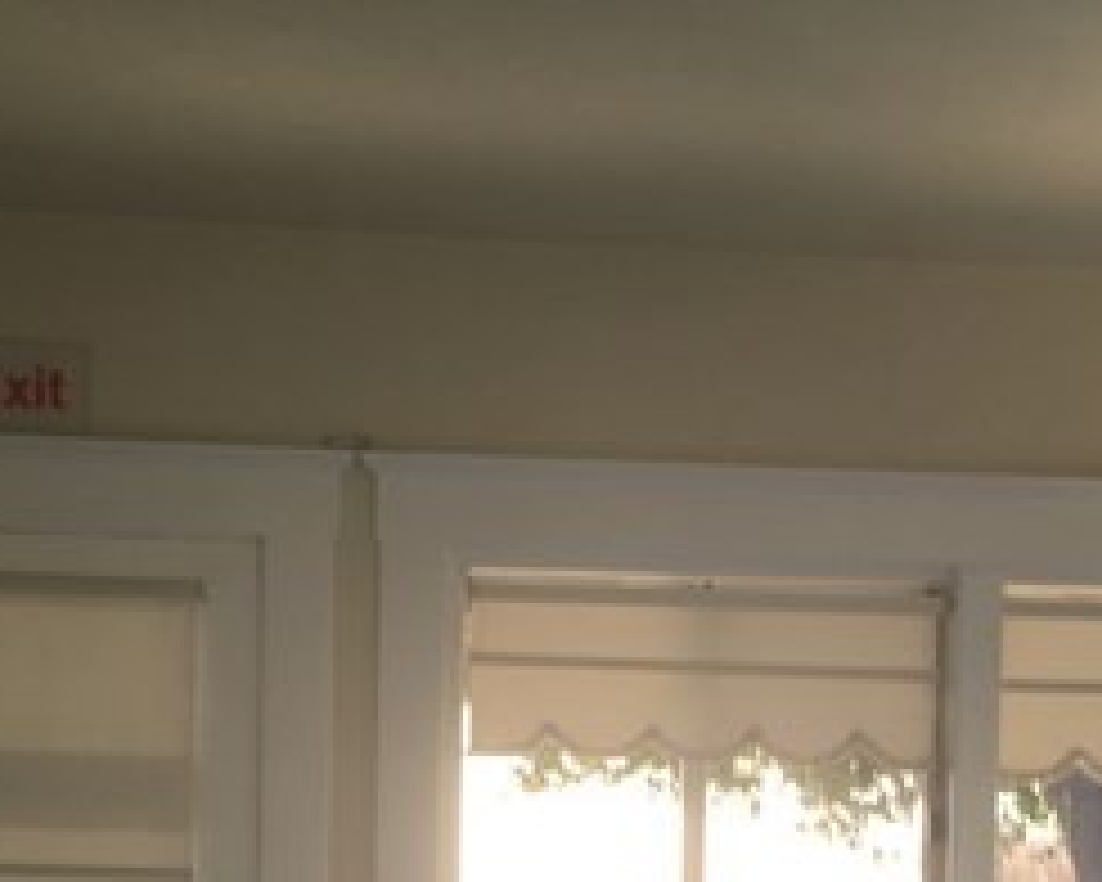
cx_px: 688
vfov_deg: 19.9
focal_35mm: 74
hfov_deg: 25.6
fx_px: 2414
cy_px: 936
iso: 25
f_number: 2.2
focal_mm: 4.15
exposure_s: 1/40
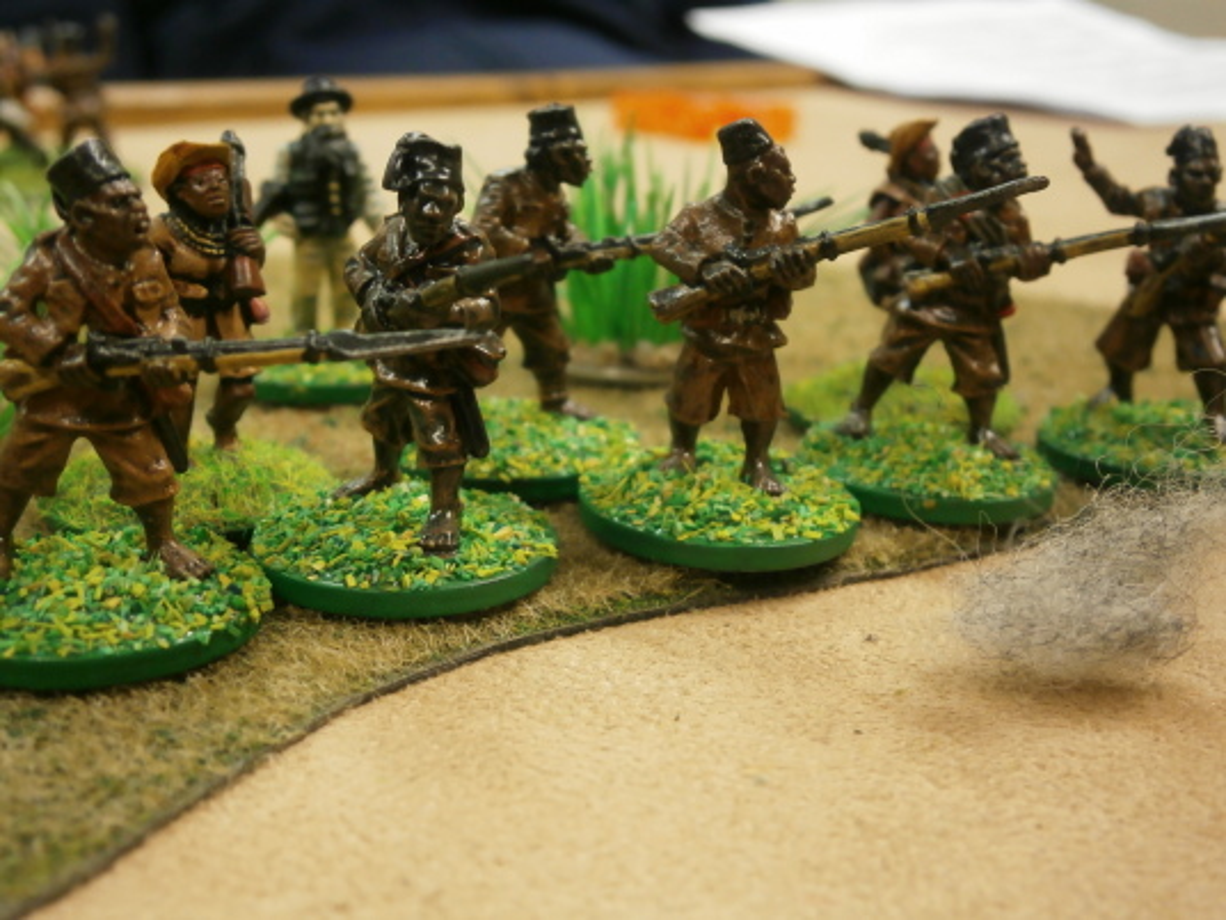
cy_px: 460
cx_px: 613
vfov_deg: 30.9
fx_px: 1665
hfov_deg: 40.4
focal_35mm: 47
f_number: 3.4
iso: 200
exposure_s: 1/20
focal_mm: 8.3
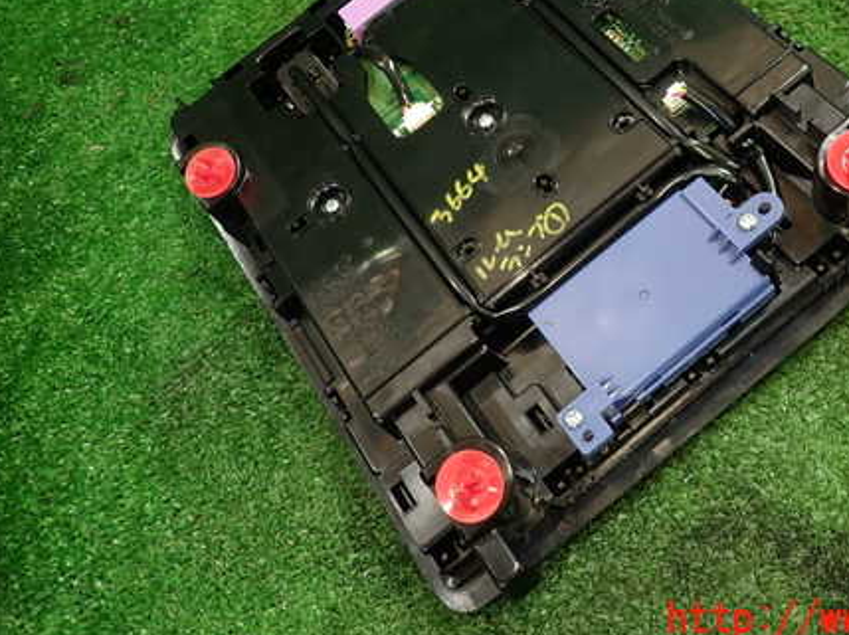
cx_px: 520
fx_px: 858
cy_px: 200
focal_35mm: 35
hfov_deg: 52.2
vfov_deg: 40.0
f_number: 2
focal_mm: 4.5
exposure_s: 1/40
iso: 200
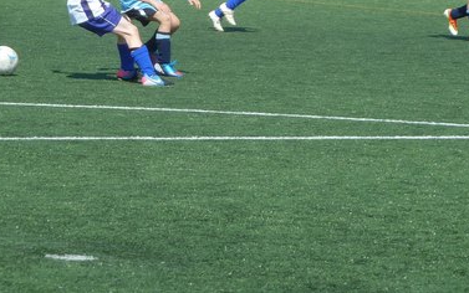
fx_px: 3696
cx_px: 163
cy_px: -32
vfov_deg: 4.5
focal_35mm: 289
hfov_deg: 7.3
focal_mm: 24.1
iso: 100
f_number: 4.5
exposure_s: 1/500
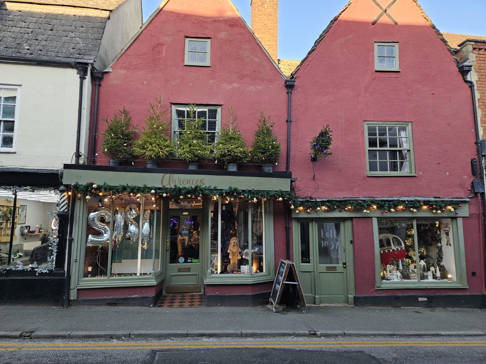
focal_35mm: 23
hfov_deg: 73.9
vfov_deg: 58.9
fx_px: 323
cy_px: 182
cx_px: 243
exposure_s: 1/100
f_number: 1.8
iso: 32
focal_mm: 5.4
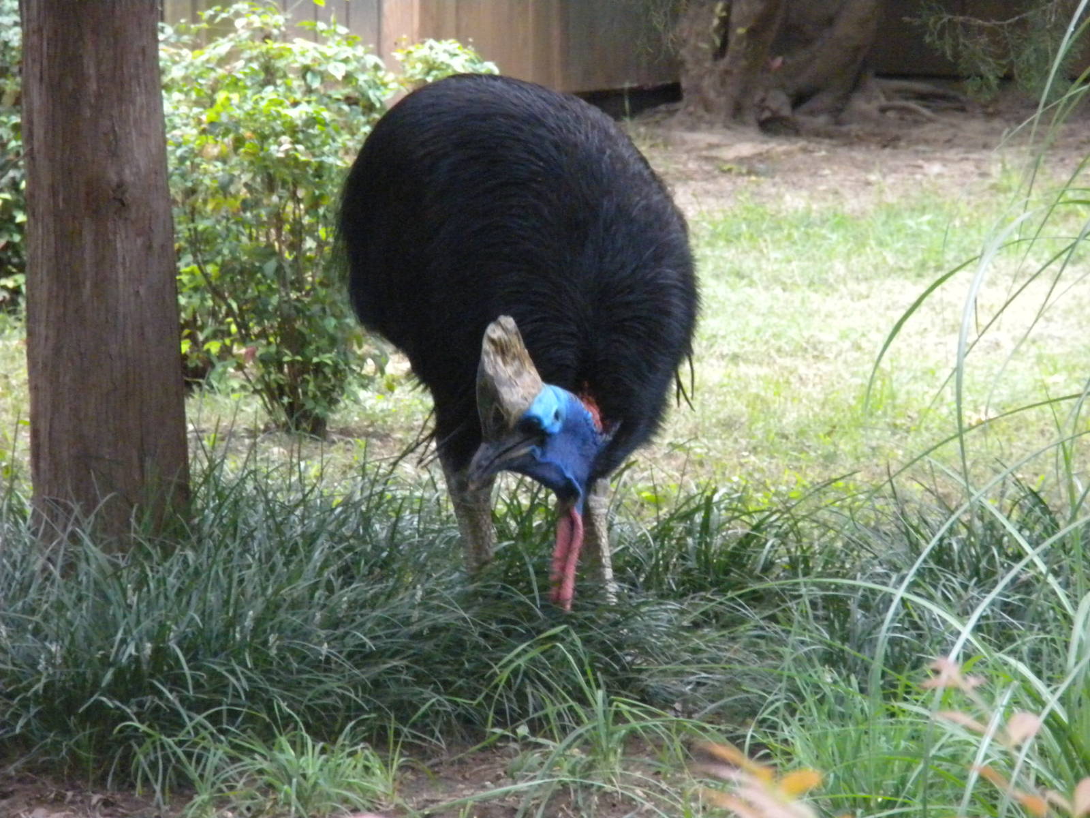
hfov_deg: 7.6
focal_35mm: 260
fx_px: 8187
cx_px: 545
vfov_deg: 5.7
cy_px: 409
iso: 800
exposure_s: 1/112
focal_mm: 46.2
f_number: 5.3
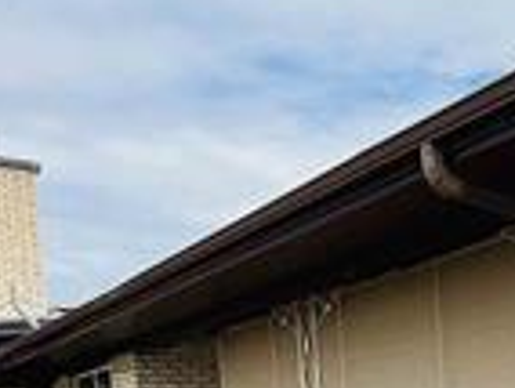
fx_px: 939
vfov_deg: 20.8
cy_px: 533
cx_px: 617
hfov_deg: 27.1
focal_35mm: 63
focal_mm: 2.22
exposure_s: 1/970
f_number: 2.2
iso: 64
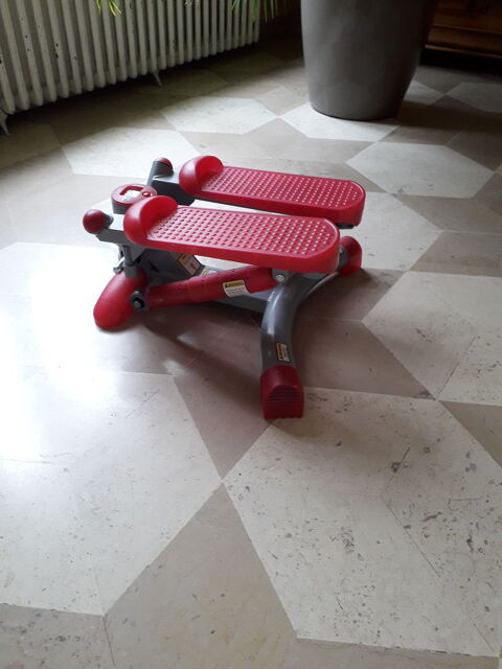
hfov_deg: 51.4
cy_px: 334
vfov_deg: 65.3
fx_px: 522
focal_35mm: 27
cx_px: 251
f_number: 1.9
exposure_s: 1/50
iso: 160
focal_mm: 3.6
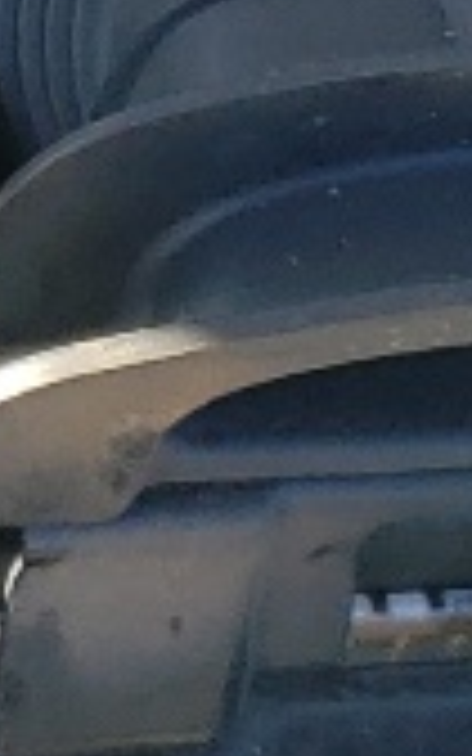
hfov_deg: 4.6
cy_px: -441
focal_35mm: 262
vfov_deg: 7.8
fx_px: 5392
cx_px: -1281
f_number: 1.5
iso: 50
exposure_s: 1/385
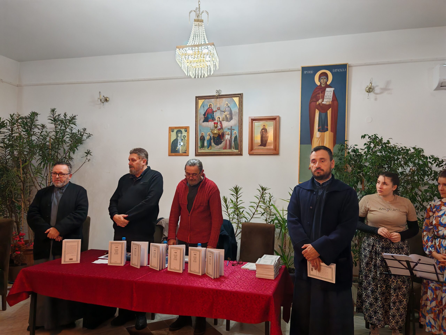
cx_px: 223
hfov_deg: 65.3
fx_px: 348
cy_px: 168
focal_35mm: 27
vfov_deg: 51.4
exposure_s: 1/100
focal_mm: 6.67
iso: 1000
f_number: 1.9
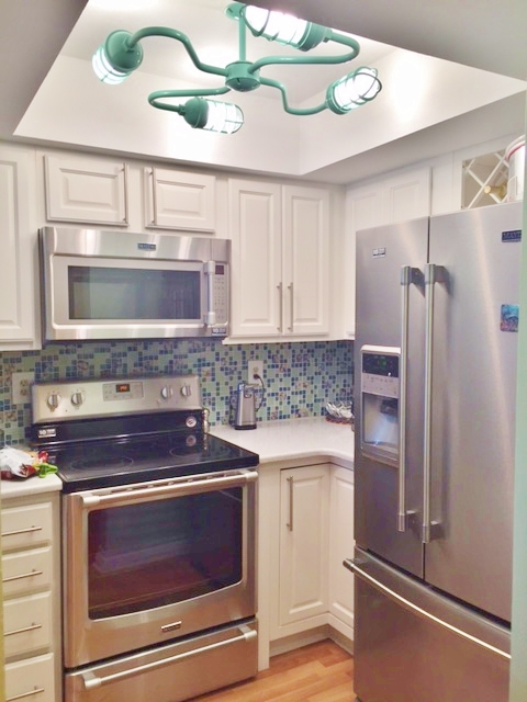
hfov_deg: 48.2
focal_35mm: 29
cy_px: 351
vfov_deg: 61.7
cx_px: 264
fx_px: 589
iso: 40
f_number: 2.2
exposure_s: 1/60
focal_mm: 4.15
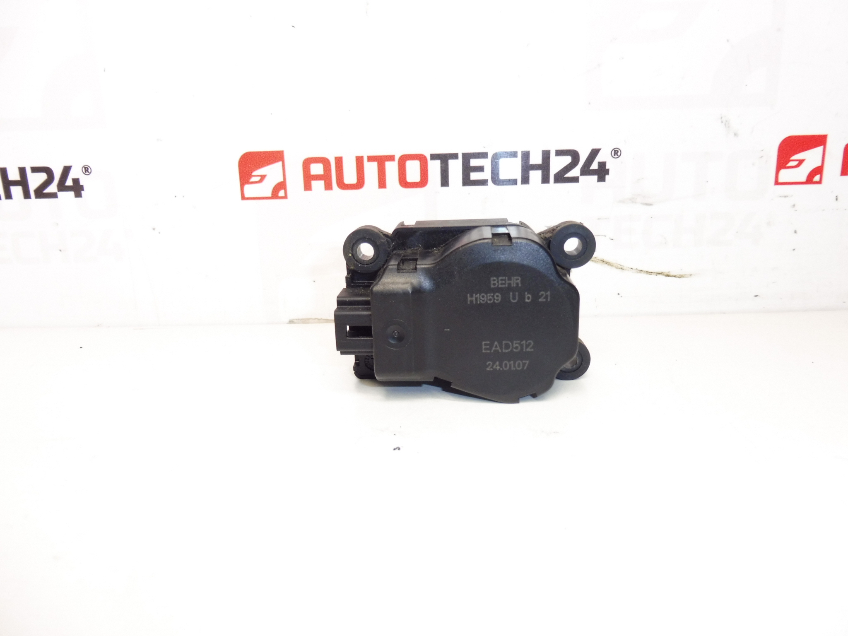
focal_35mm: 25
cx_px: 424
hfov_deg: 69.4
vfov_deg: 54.9
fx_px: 612
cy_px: 318
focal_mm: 4.4
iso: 200
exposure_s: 1/100
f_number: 3.5
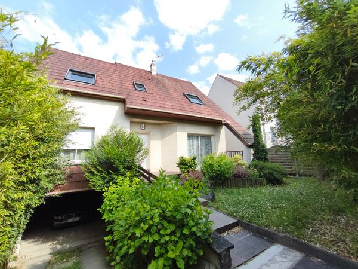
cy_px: 134
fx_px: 155
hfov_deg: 98.2
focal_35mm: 15
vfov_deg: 81.7
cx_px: 179
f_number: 2.2
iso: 50
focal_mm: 1.91
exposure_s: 1/481
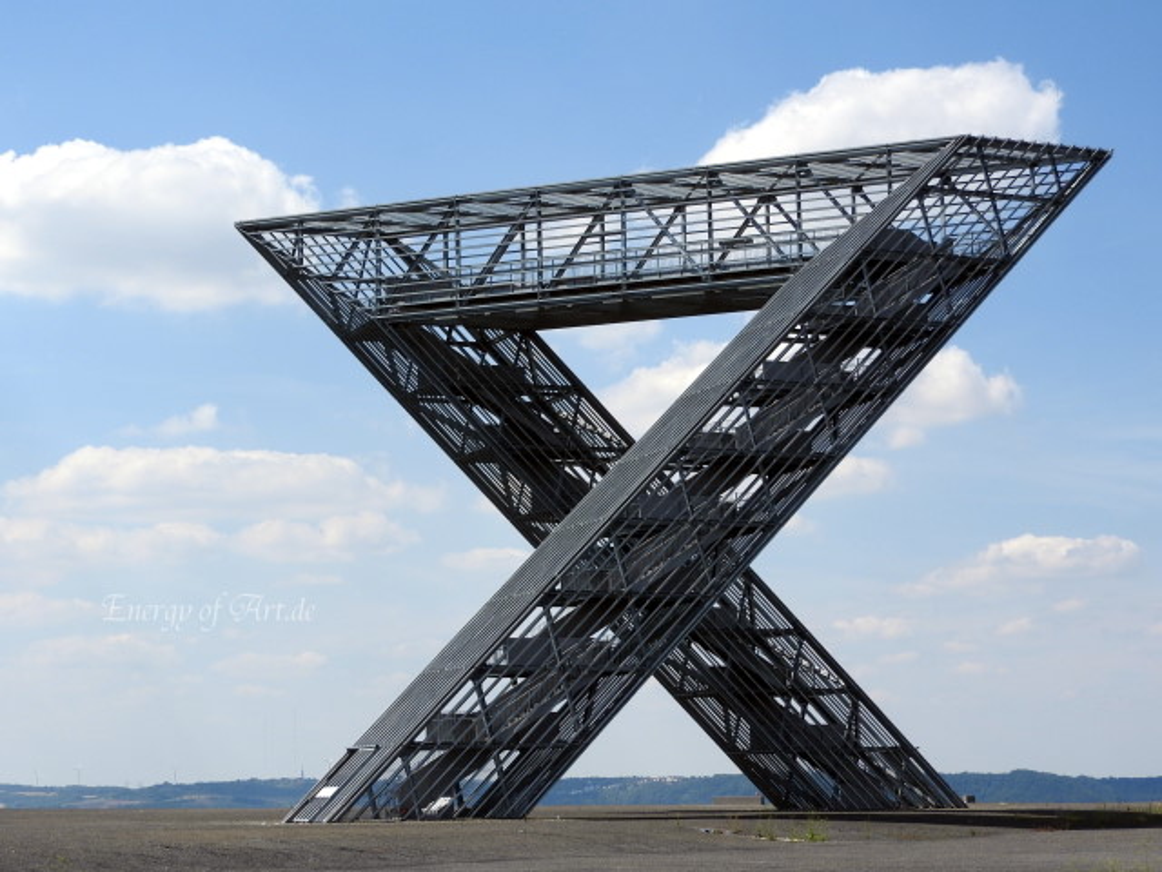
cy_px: 436
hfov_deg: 29.8
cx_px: 581
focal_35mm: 65
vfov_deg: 22.6
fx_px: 2182
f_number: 4.2
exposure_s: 1/1250
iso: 100
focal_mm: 11.6
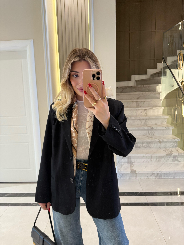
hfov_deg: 56.8
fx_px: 170
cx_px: 92
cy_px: 122
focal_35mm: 24
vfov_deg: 71.6
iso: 160
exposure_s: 1/50
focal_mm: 6.76
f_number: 1.78
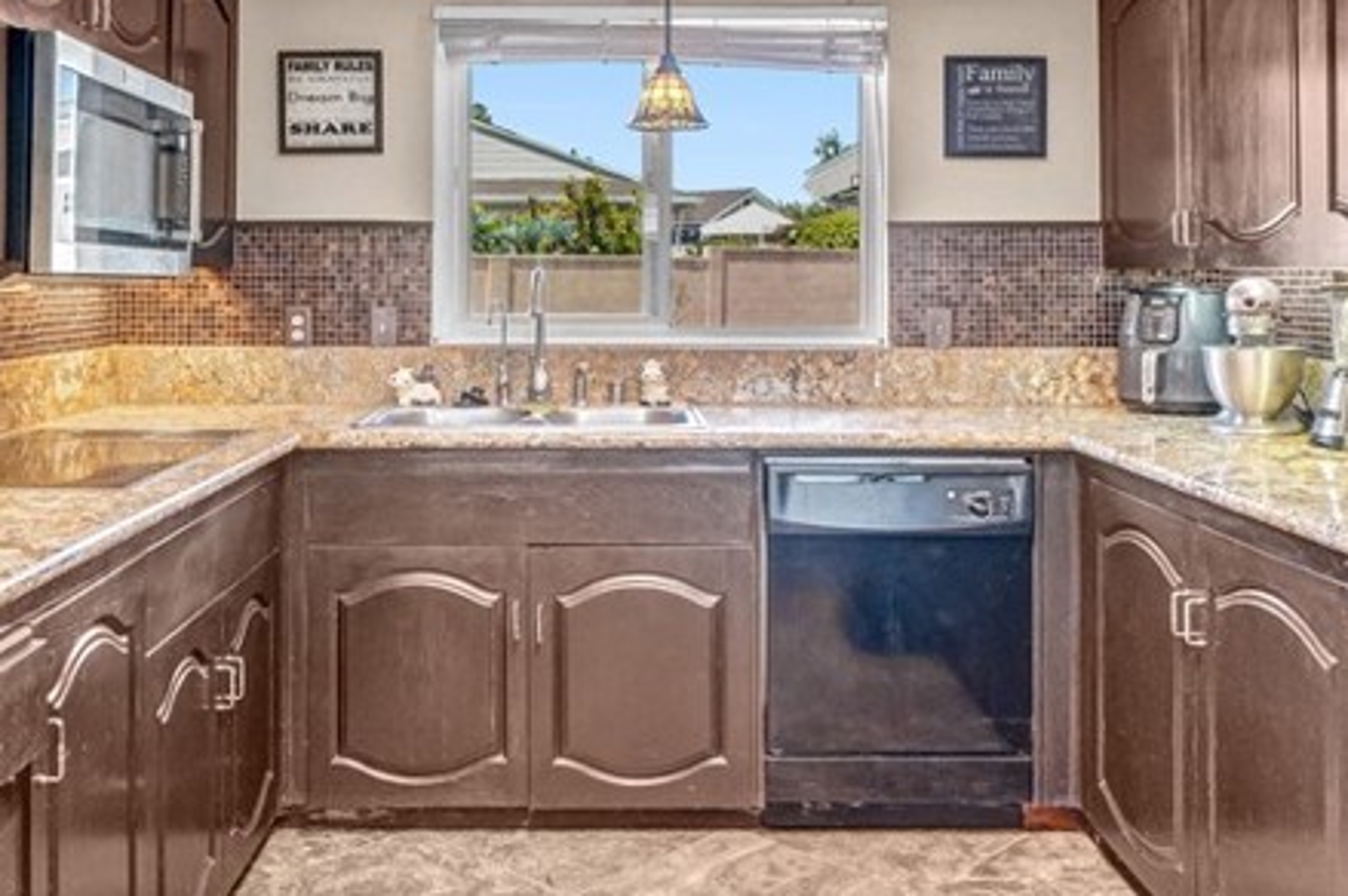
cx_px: 639
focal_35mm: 35
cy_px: 255
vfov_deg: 37.1
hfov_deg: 54.4
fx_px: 1310
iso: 1600
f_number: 11
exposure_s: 1/13
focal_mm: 10
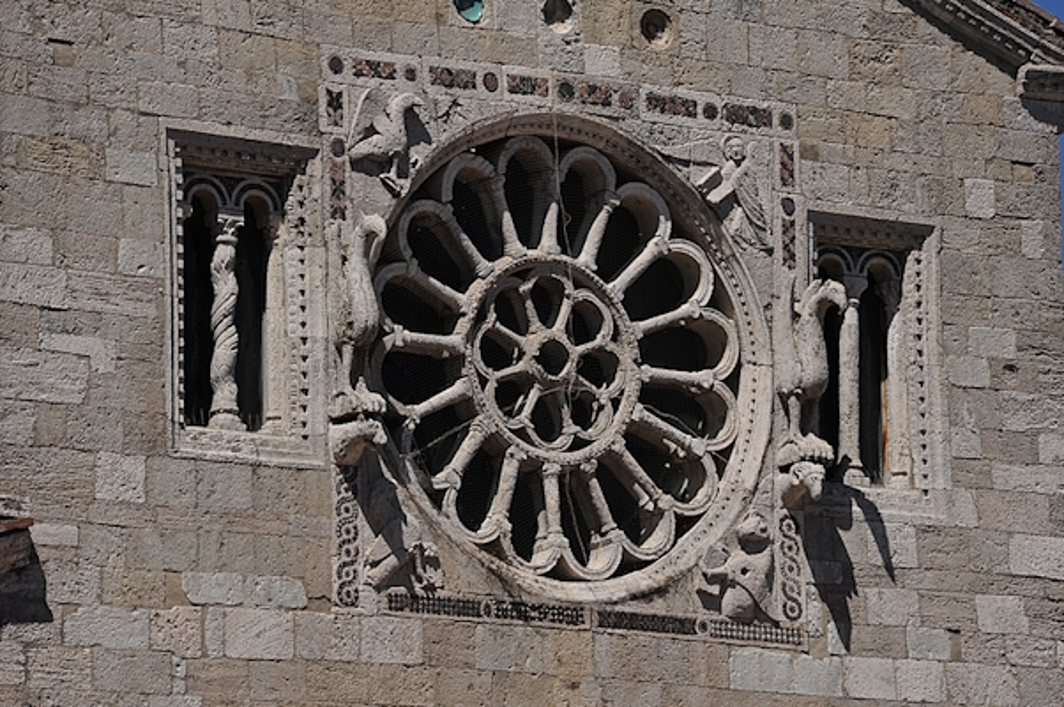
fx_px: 5905
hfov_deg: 10.3
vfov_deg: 6.9
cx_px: 532
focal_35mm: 200
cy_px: 354
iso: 250
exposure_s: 1/250
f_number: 22
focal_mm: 200
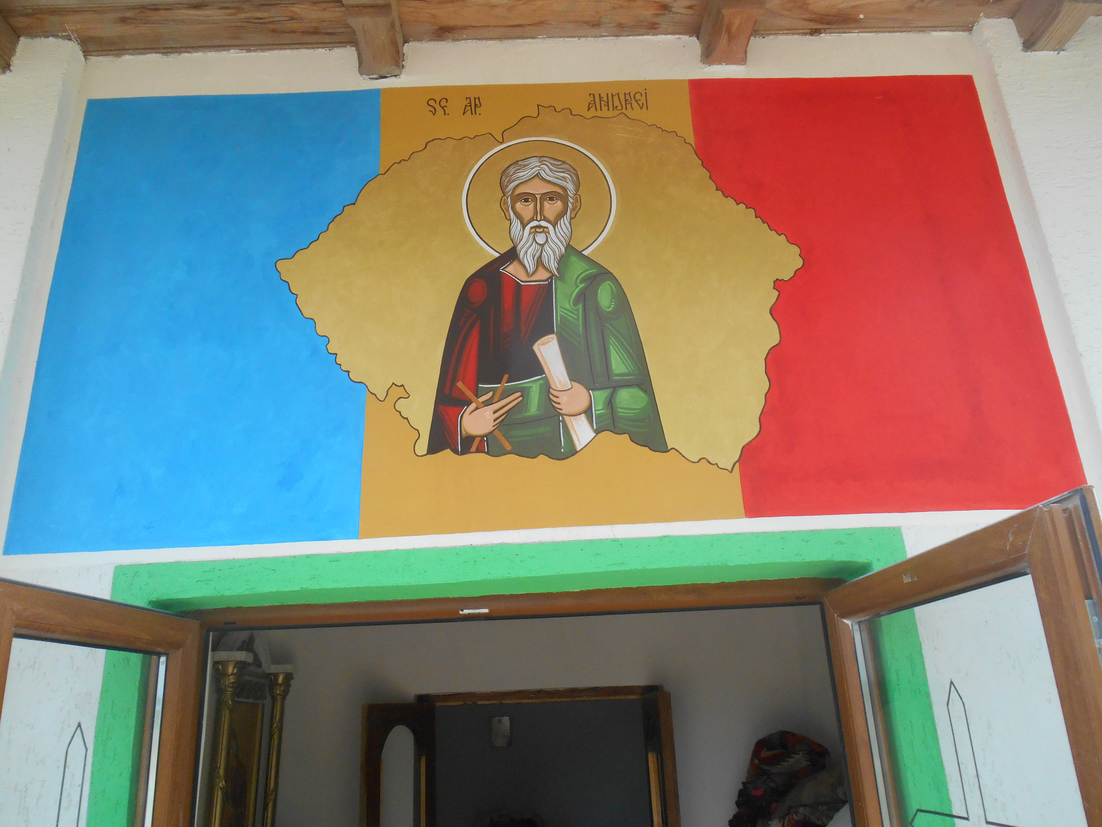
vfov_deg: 53.1
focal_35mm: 26
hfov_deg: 67.3
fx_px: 828
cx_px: 551
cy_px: 414
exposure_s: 1/250
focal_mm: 4.7
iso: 280
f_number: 3.4
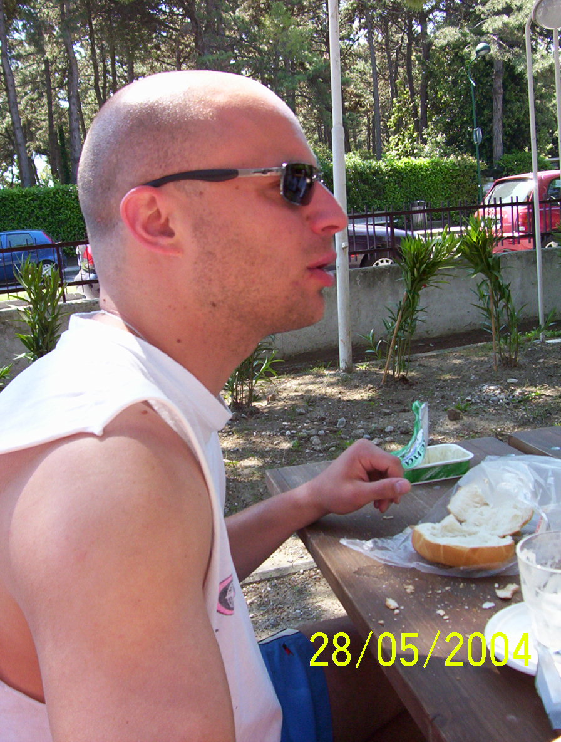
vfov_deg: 43.7
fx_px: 924
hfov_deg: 33.8
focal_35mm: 43
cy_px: 371
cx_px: 280
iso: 100
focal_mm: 5.77
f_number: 2.73
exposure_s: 1/287
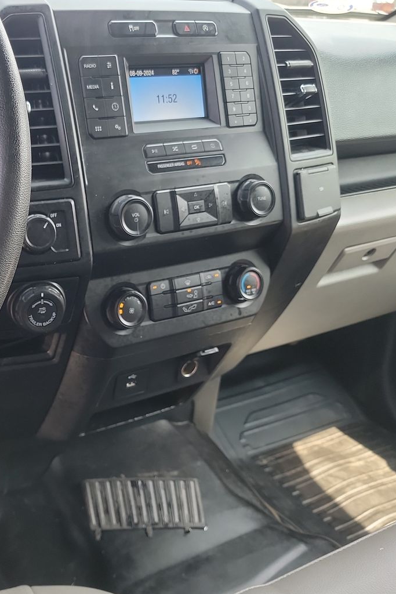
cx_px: 70
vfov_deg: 49.5
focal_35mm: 39
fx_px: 643
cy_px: 279
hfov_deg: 33.1
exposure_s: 1/59
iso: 108
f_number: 1.8
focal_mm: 6.7
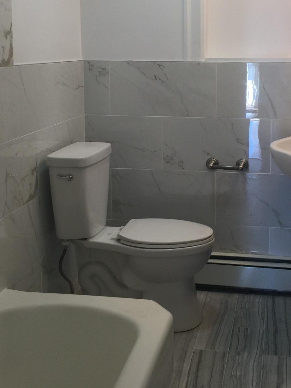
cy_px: 123
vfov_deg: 39.1
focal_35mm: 48
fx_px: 538
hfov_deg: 30.0
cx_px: 197
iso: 32
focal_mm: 4.15
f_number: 2.2
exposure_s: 1/30
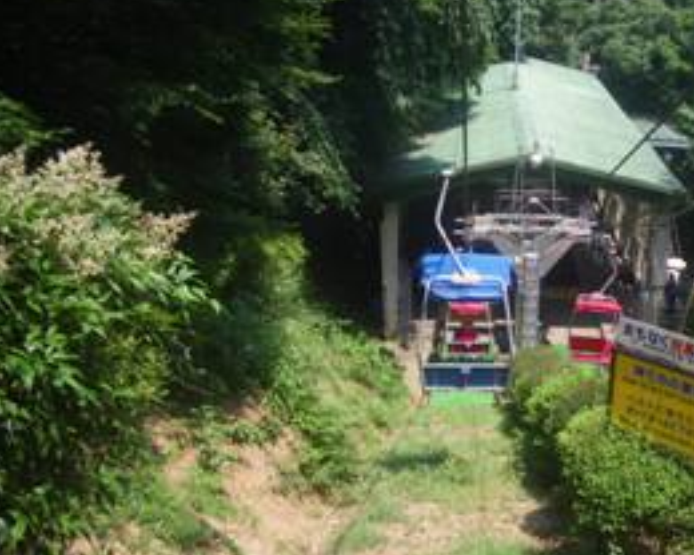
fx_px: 863
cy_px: 360
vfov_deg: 35.4
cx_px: 515
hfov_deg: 42.6
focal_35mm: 42
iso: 50
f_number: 3.5
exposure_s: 1/200
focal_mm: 5
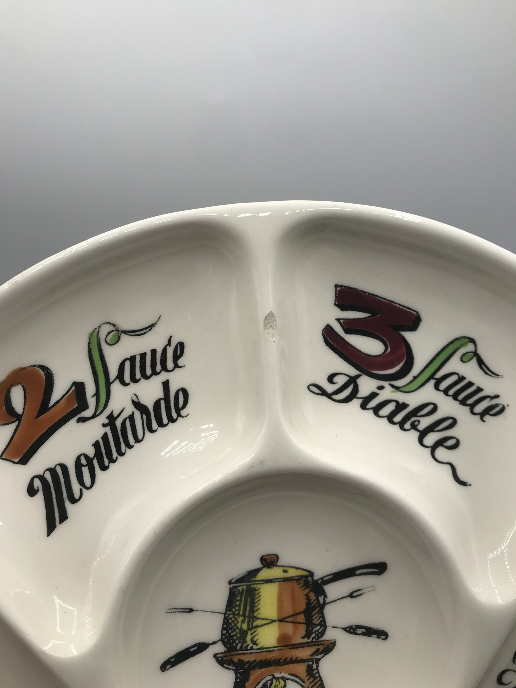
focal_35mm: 28
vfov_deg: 63.4
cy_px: 344
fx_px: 557
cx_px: 258
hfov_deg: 49.7
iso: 20
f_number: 1.8
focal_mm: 3.99
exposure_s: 1/1259
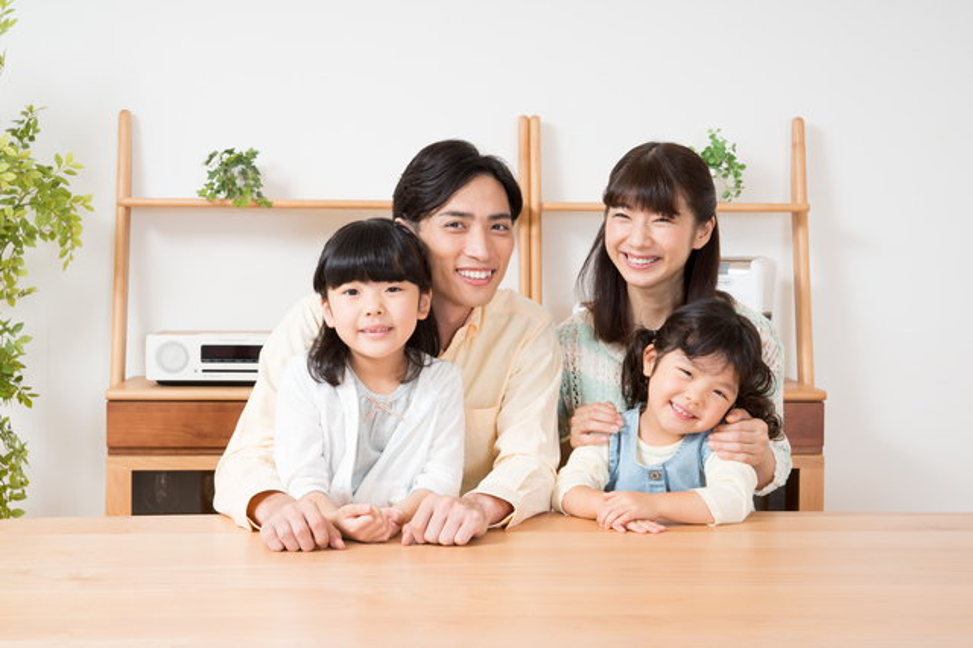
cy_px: 324
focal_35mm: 60
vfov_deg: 22.6
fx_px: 1621
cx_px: 486
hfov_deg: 33.4
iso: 100
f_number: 9
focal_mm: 60
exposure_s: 1/125
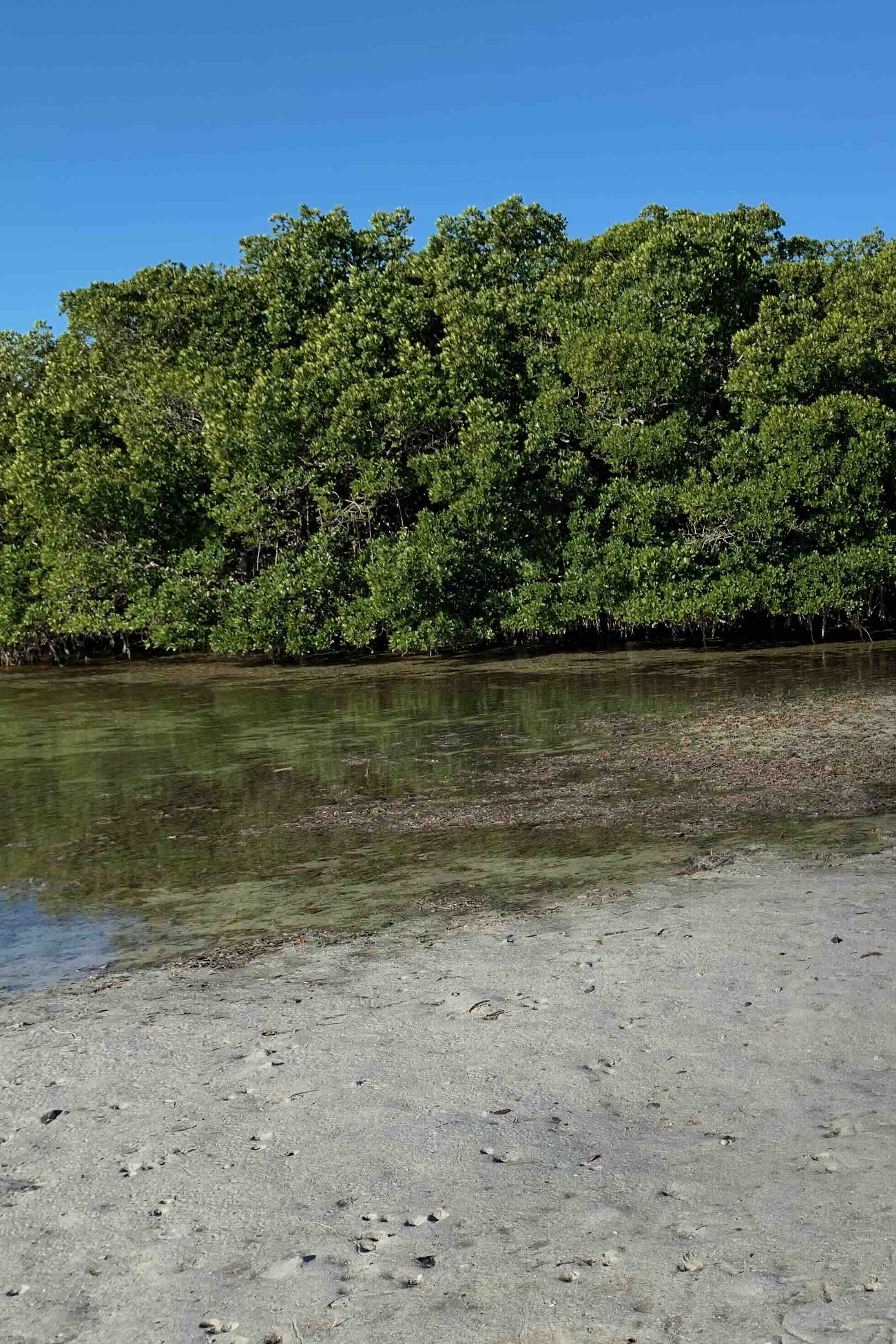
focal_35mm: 37
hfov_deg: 34.0
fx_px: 1381
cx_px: 807
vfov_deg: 51.9
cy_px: 661
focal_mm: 4.25
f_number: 1.8
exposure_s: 1/1845
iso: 25
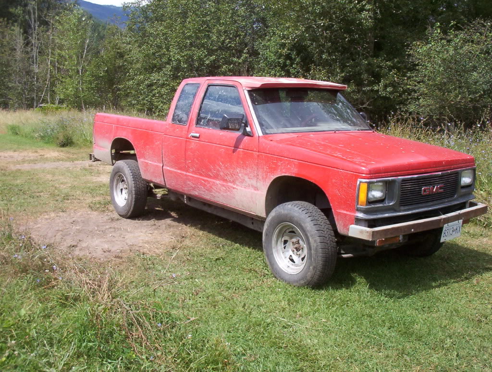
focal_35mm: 39
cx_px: 246
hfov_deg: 47.8
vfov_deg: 37.0
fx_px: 556
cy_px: 186
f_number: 4.5
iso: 100
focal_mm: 6
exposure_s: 1/382
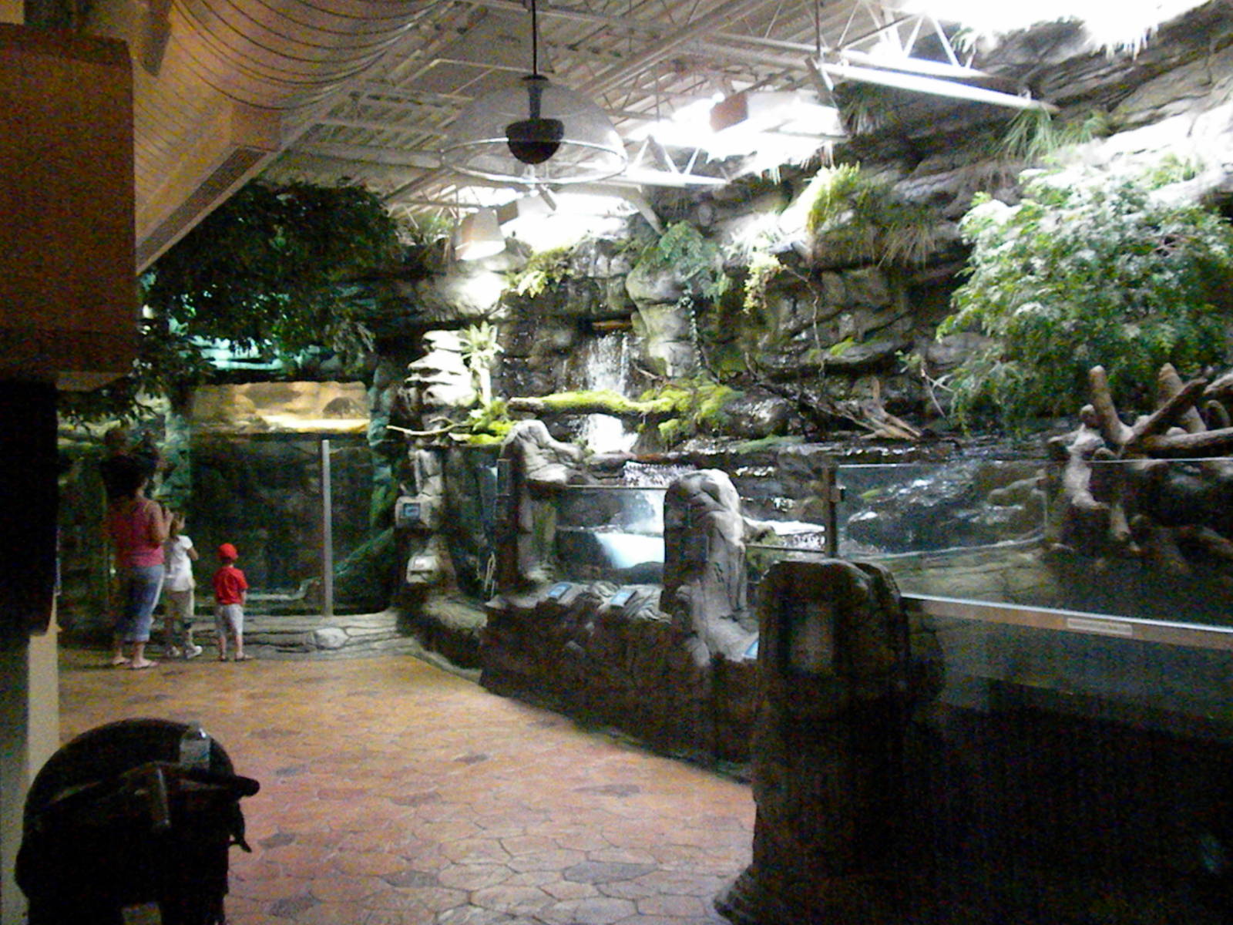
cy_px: 462
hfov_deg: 50.1
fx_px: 1318
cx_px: 616
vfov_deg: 38.7
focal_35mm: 37
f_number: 3.5
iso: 3200
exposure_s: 1/238
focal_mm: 6.6
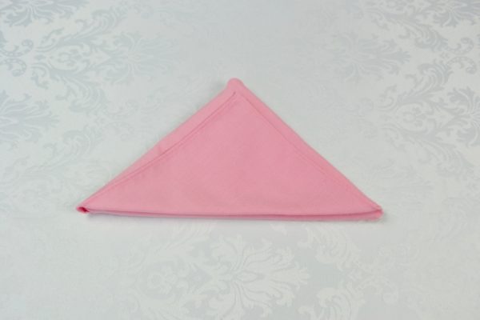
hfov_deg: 57.2
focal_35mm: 33
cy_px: 160
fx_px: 440
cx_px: 240
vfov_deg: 40.0
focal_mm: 22
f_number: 5.6
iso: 250
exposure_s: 1/125
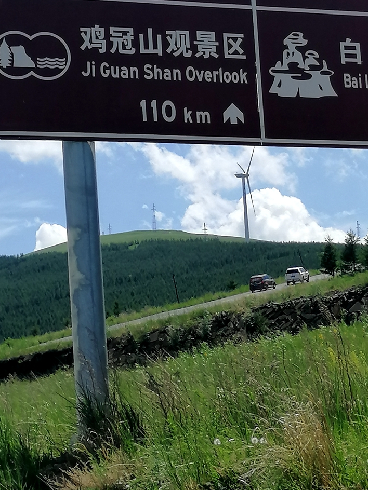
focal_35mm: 123
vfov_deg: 15.9
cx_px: 186
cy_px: 117
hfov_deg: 12.0
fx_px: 1743
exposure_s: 1/1164
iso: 50
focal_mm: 3.81
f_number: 2.2
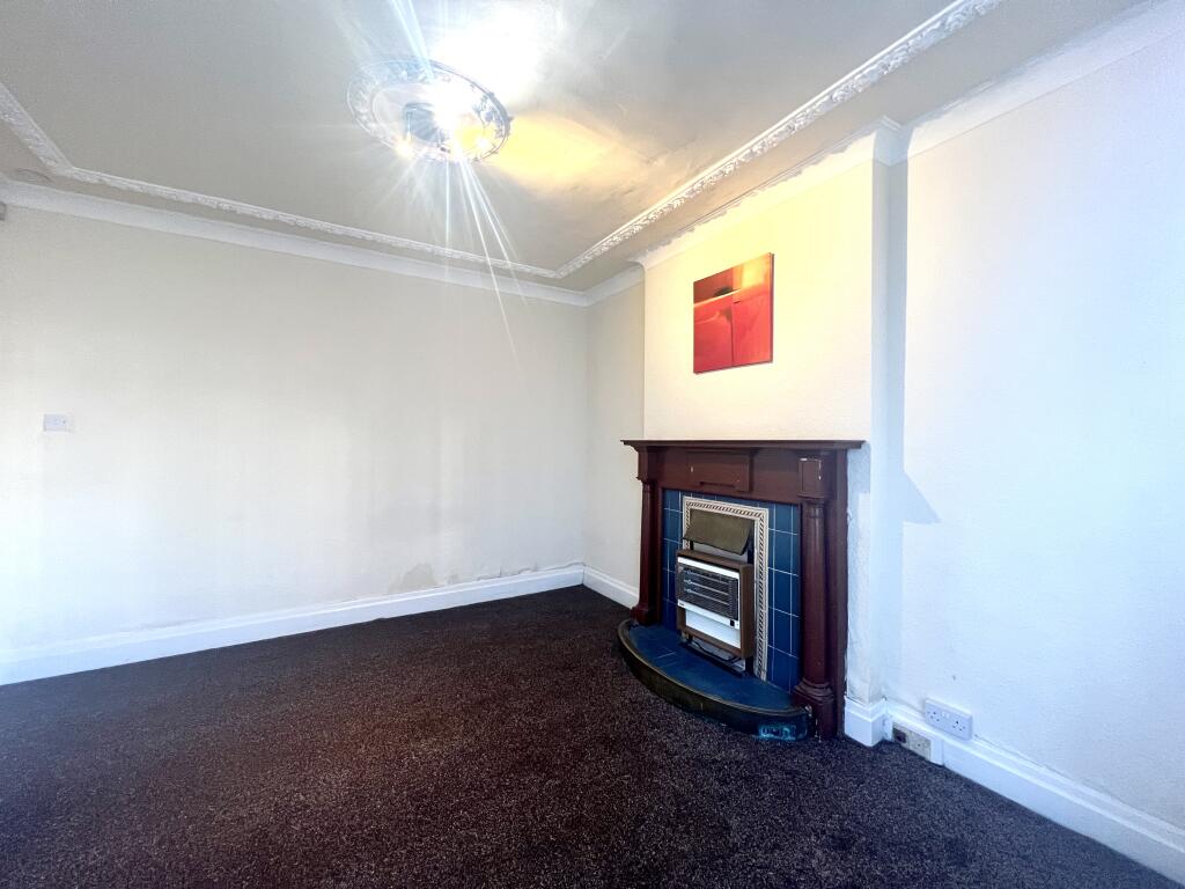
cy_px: 444
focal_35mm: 13
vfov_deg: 89.9
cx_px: 592
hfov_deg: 106.2
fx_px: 445
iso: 250
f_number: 1.8
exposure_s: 1/68
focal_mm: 1.57
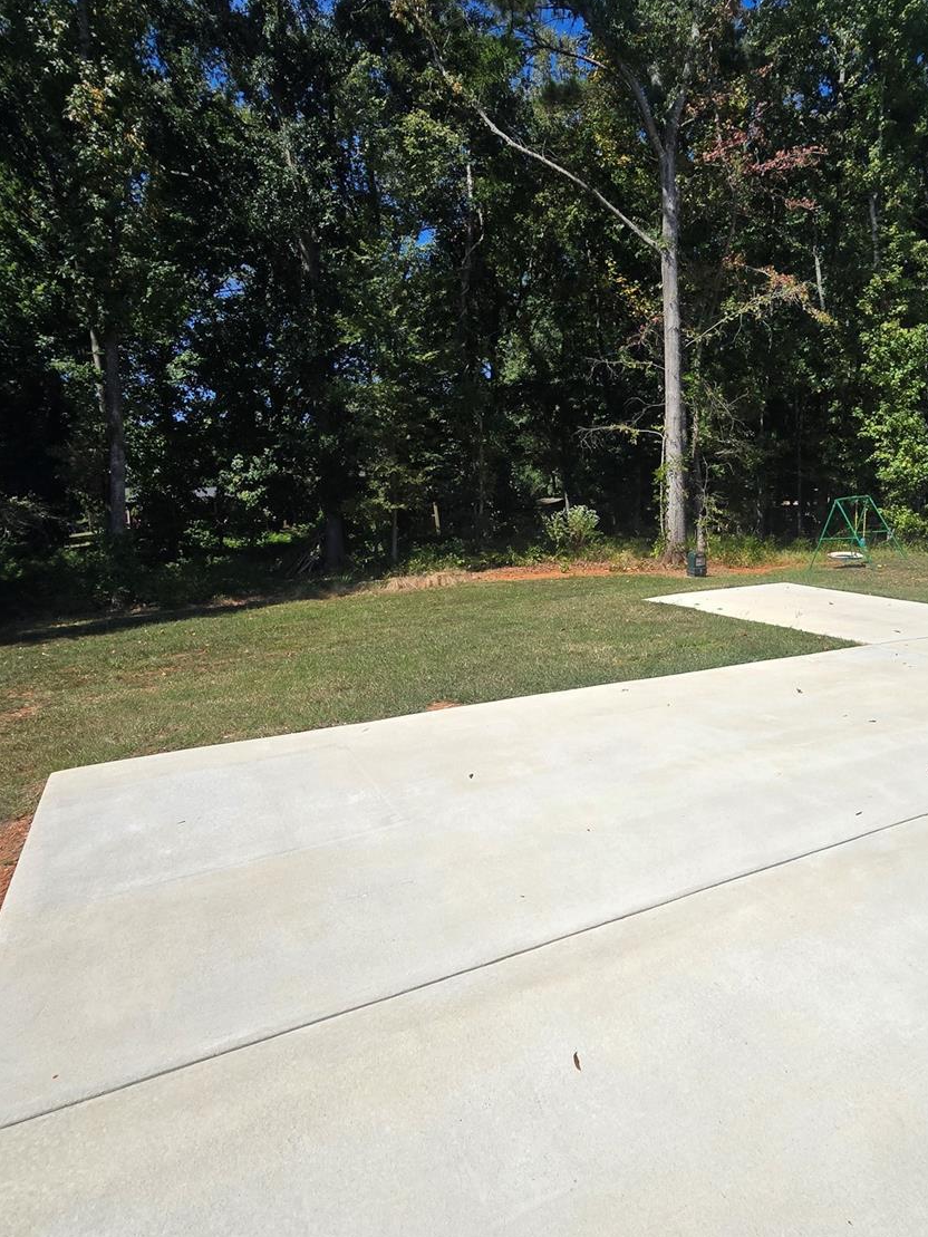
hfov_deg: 71.0
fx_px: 643
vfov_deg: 87.5
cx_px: 551
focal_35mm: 18
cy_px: 564
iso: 50
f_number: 2.2
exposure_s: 1/2969
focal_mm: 2.2
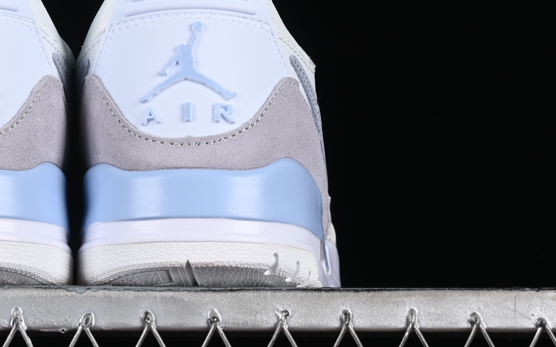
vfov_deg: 7.9
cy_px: 36
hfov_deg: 12.6
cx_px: 91
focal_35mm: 165
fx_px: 2500
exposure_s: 1/80
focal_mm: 50
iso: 160
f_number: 8
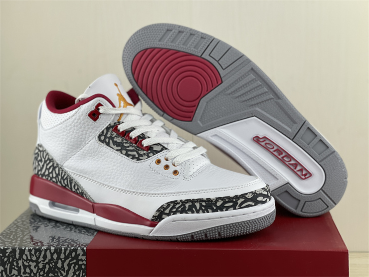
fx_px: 682
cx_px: 184
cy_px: 138
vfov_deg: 22.9
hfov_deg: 30.3
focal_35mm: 64
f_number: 2.2
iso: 100
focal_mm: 7.5
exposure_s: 1/100
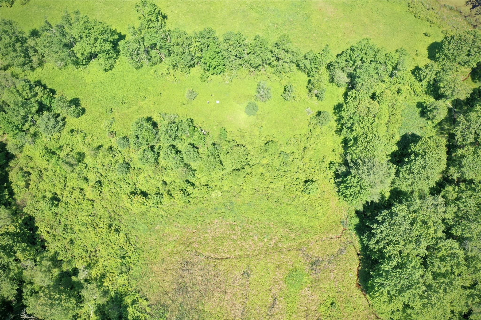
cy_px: 160
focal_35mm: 28
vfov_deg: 46.4
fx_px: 374
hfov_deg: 65.5
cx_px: 240
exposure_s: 1/240
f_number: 5
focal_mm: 10.26
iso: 100
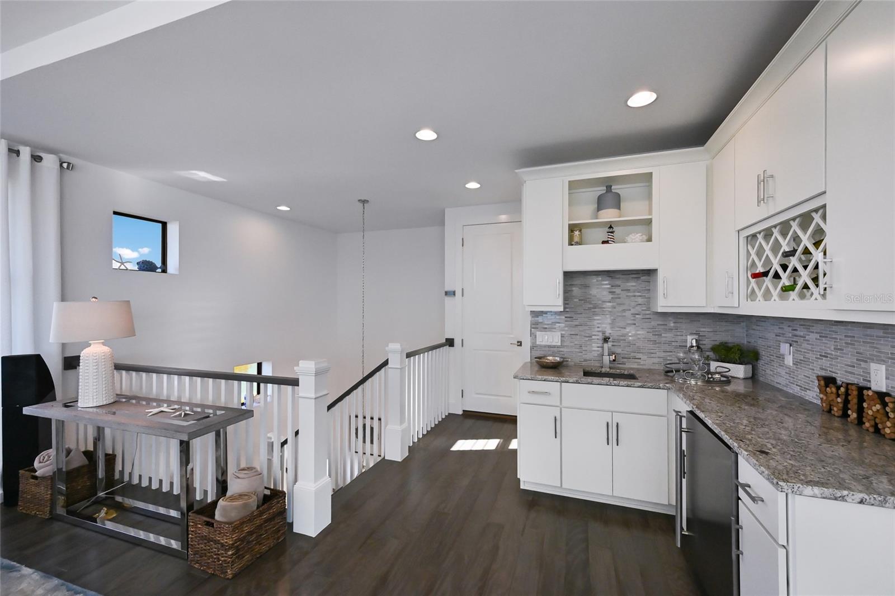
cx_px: 448
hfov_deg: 104.3
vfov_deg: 81.2
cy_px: 298
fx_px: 348
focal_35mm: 14
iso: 3200
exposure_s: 1/640
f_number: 8
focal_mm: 14
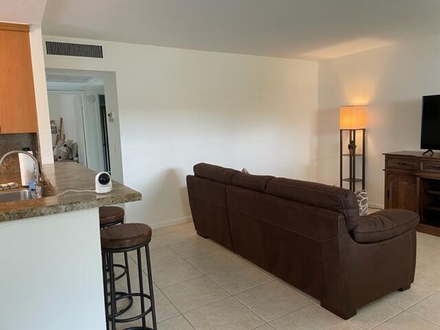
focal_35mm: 26
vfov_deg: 53.1
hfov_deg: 67.3
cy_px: 165
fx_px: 330
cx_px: 220
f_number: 1.6
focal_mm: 4.2
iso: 160
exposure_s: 1/60
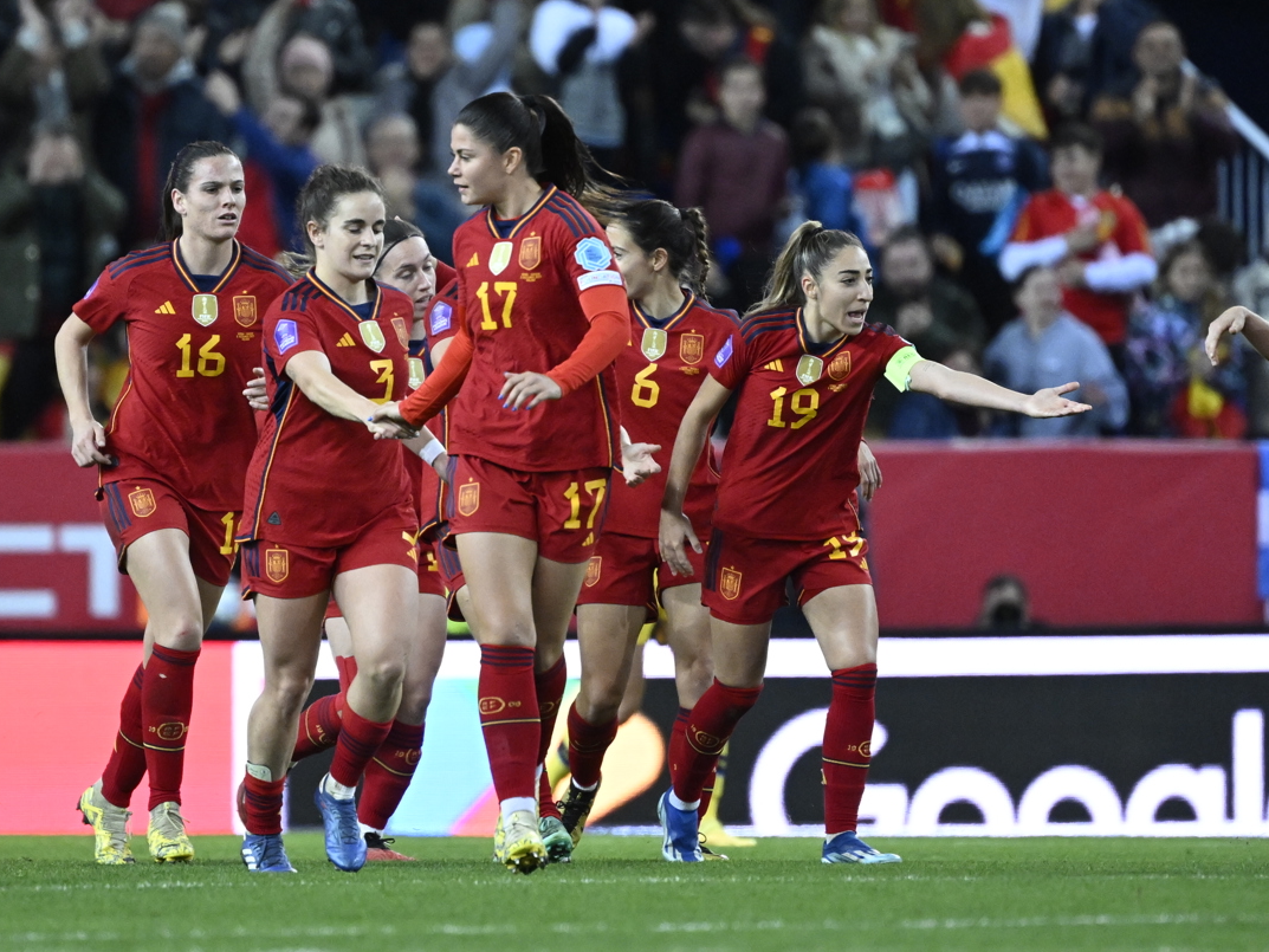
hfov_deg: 4.1
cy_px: 451
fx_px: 17855
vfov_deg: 3.1
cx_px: 749
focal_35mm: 487
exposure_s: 1/800
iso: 4000
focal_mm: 400
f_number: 4
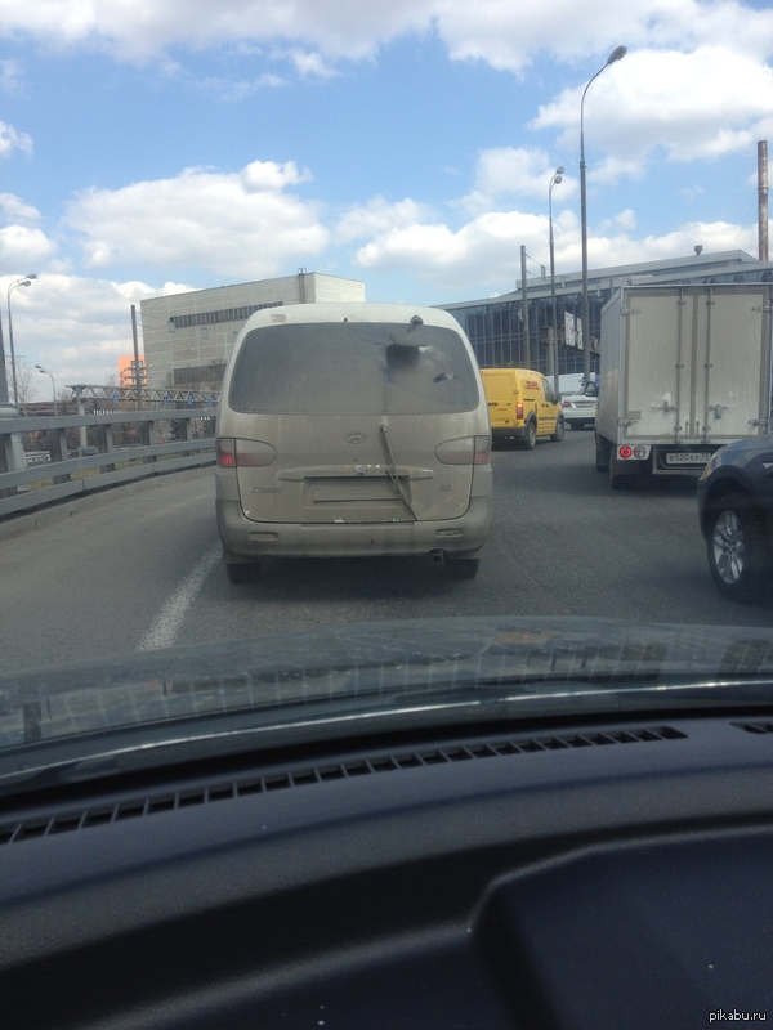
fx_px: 1042
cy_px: 515
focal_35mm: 35
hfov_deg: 40.7
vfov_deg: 52.6
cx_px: 386
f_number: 2.4
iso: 50
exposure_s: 1/812
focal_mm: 4.28
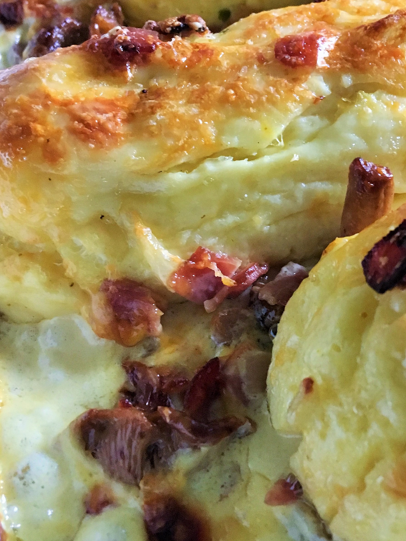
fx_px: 766
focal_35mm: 49
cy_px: 238
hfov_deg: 29.2
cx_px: 307
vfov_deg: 38.8
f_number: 2.2
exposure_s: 1/20
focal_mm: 4.15
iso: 200
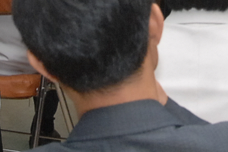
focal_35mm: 230
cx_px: 143
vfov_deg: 5.8
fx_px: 1453
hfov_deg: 9.0
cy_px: -207
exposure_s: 1/60
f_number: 6.7
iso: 800
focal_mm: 29
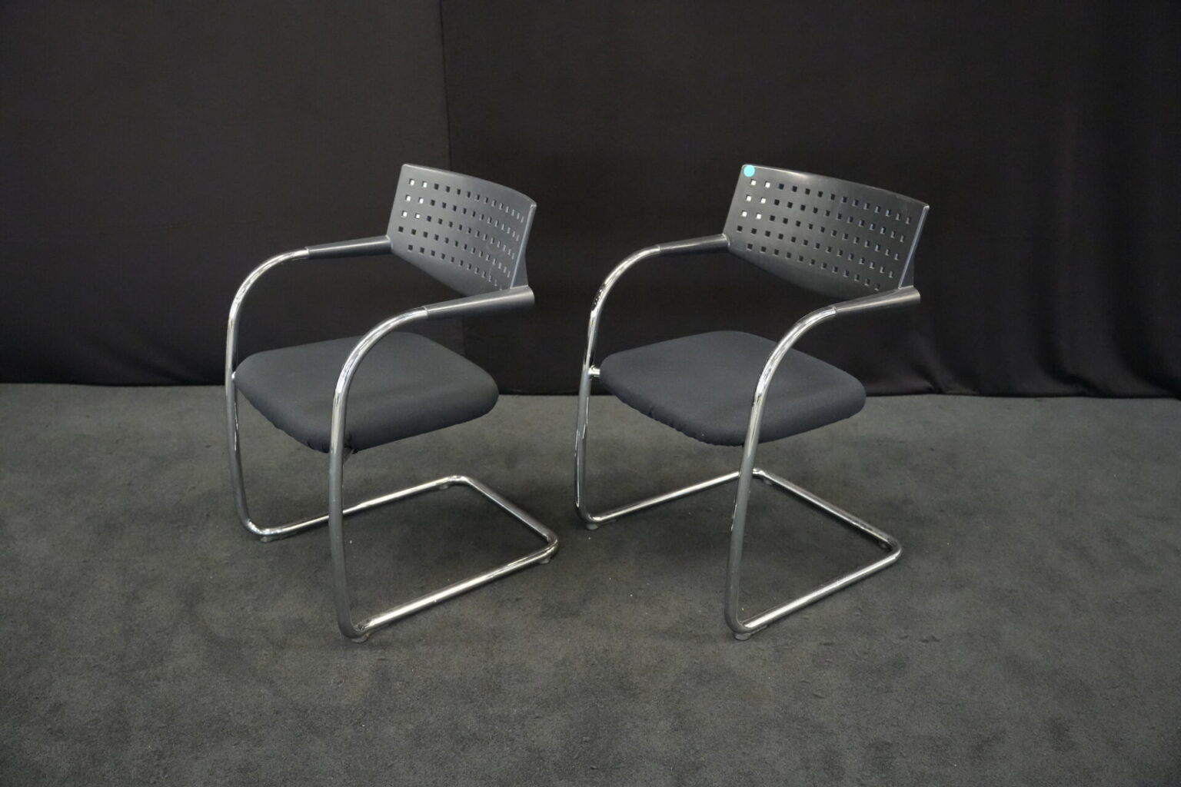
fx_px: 1050
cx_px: 590
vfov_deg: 41.1
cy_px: 394
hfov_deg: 58.7
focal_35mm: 32
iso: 12800
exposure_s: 1/160
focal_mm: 32
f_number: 4
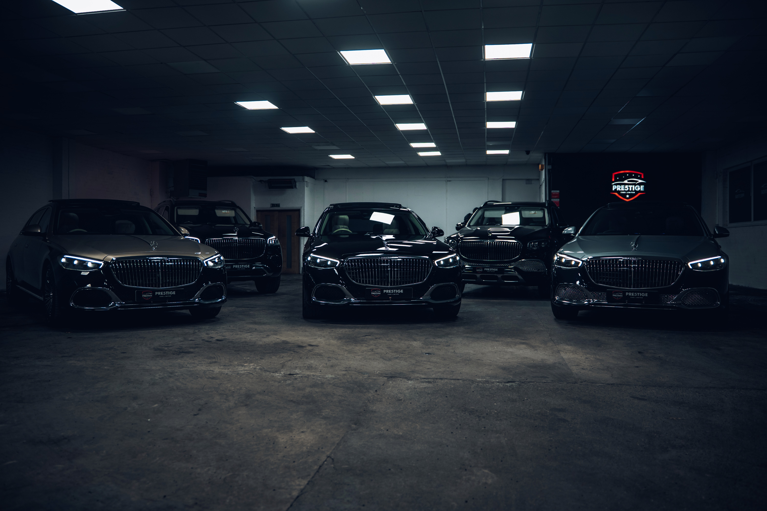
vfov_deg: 45.0
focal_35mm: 29
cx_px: 384
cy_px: 256
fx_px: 618
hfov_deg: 63.7
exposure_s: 1/60
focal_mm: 29
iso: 640
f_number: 2.8
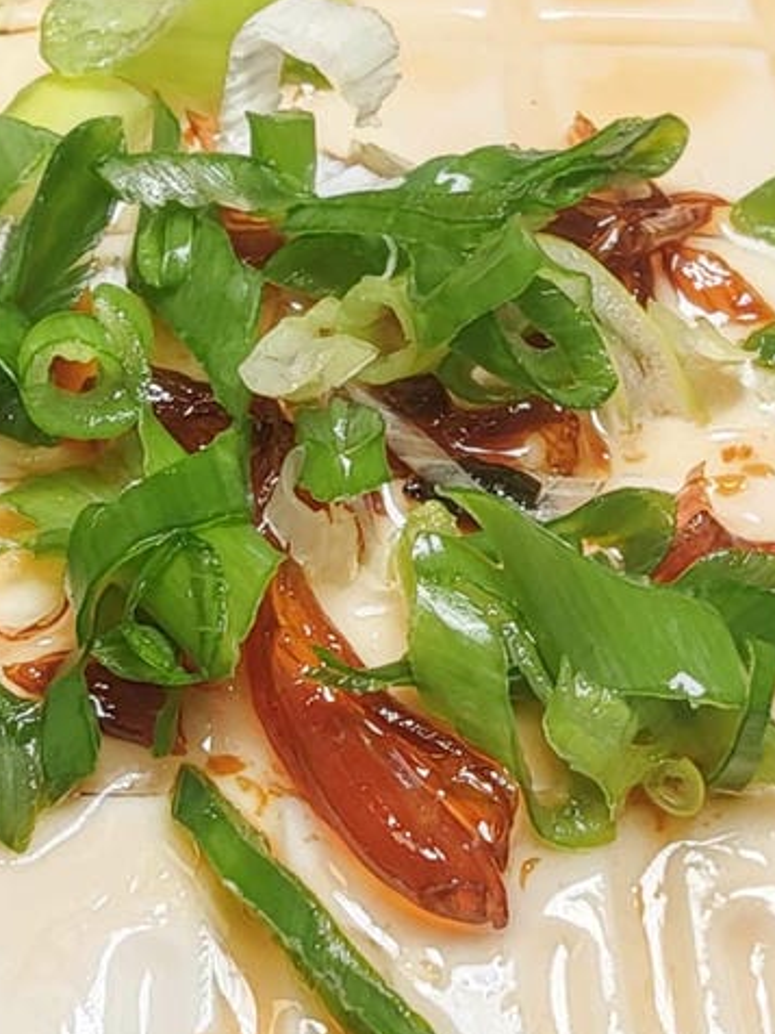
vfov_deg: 33.2
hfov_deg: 25.2
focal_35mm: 58
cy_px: 497
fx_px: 1731
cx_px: 399
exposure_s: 1/120
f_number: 1.8
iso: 100
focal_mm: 2.03
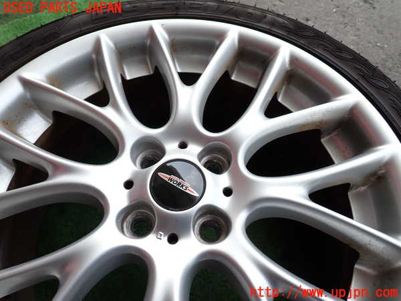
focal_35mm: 25
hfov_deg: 69.4
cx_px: 200
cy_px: 150
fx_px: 290
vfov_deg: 54.9
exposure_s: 1/320
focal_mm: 4.5
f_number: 2.8
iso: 100
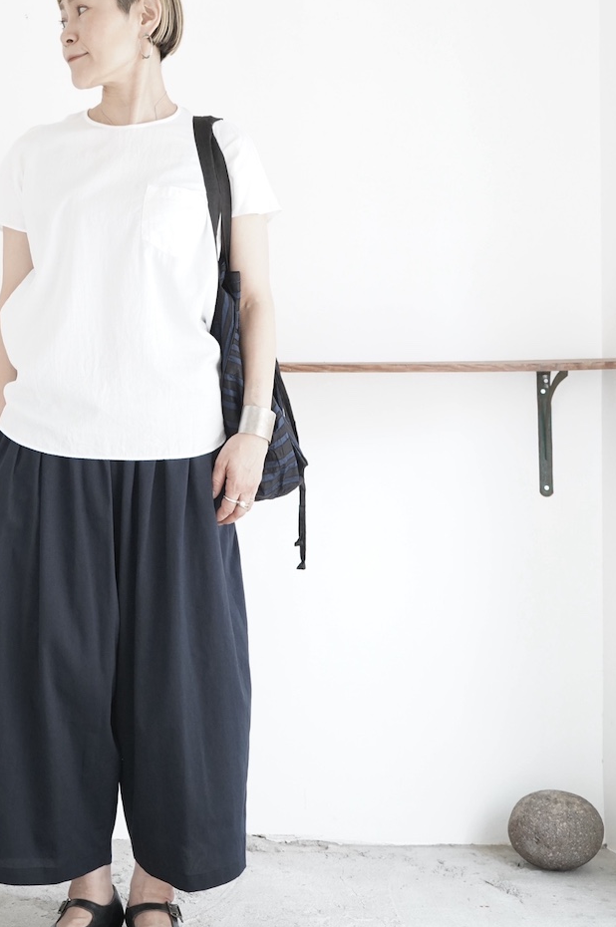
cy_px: 291
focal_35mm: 55
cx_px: 130
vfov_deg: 35.8
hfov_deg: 24.2
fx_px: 1415
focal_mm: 34
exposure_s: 1/60
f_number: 5.6
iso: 3200
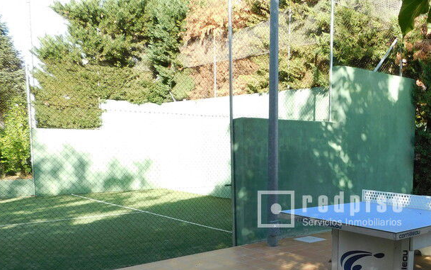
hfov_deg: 46.2
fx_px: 482
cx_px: 331
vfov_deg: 30.6
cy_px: 210
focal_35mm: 41
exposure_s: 1/400
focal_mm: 4
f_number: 3
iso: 125
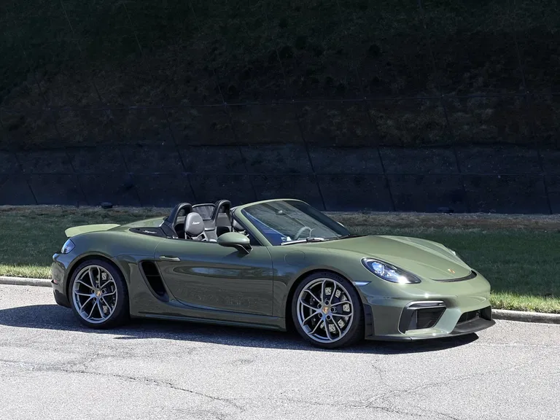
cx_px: 280
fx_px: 1246
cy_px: 210
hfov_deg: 25.3
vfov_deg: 19.1
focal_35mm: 77
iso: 32
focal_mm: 9
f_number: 2.8
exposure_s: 1/681
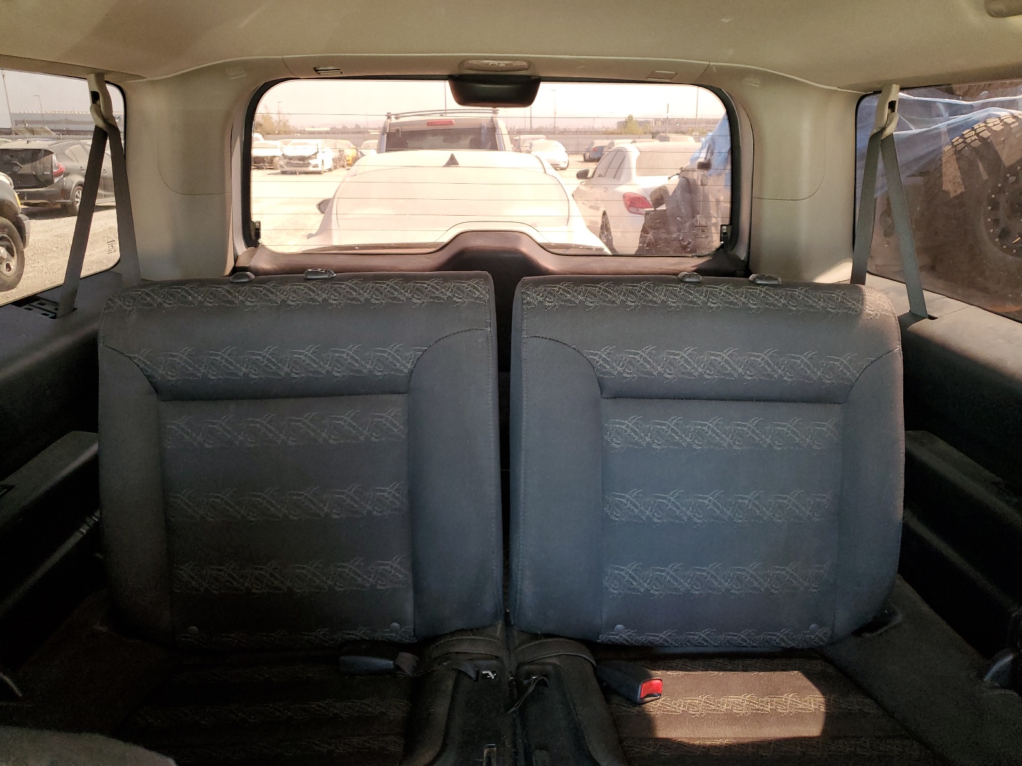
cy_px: 383
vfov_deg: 53.1
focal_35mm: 26
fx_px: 768
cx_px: 511
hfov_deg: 67.3
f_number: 1.5
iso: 138
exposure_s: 1/60.2
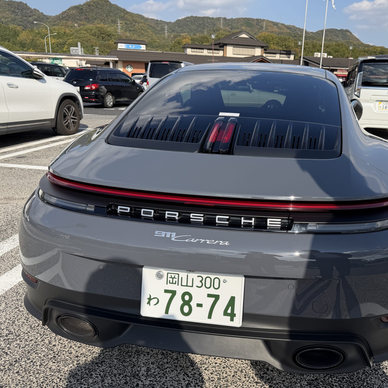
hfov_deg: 55.1
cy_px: 189
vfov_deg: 55.6
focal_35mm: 29
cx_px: 237
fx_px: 368
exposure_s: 1/4167
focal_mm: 6.76
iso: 80
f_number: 1.78
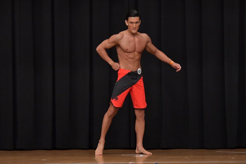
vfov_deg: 5.1
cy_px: 82
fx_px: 1844
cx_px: 123
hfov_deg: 7.6
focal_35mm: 270
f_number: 5.6
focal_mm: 180
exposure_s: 1/400
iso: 6400
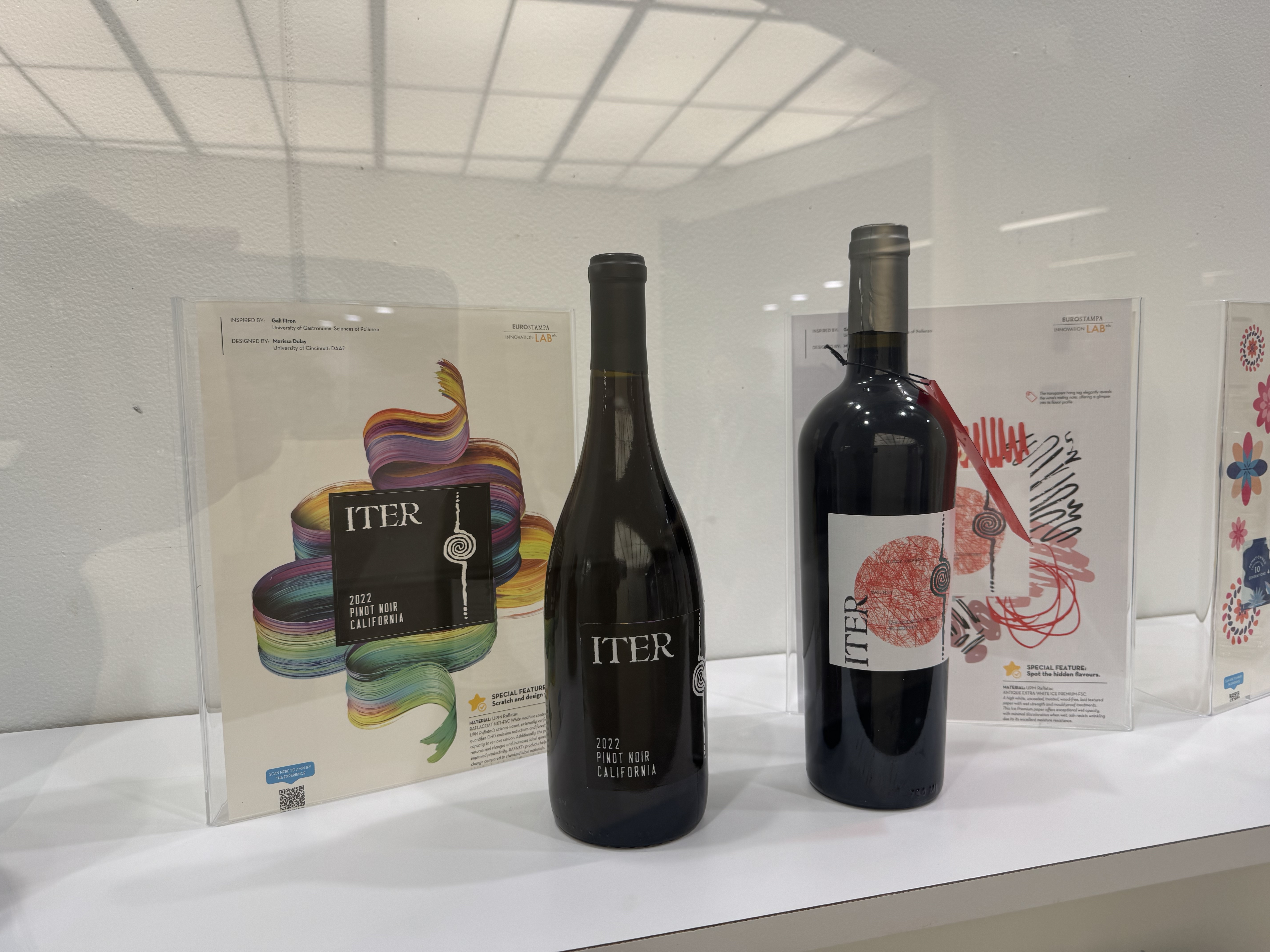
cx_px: 635
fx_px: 881
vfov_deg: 56.8
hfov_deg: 71.6
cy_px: 476
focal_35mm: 24
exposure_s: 1/124
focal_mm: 6.76
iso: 50
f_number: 1.78
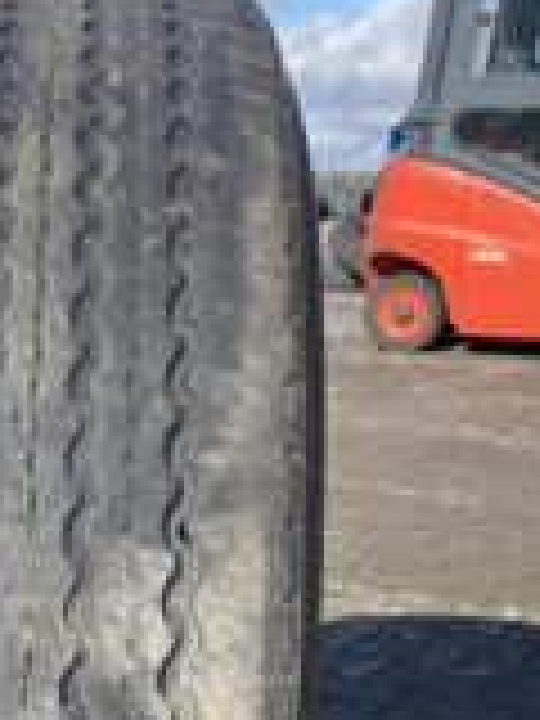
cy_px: 610
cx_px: 50
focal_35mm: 70
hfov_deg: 20.6
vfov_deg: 27.1
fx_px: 1456
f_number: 1.8
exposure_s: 1/1504
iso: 32
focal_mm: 4.25
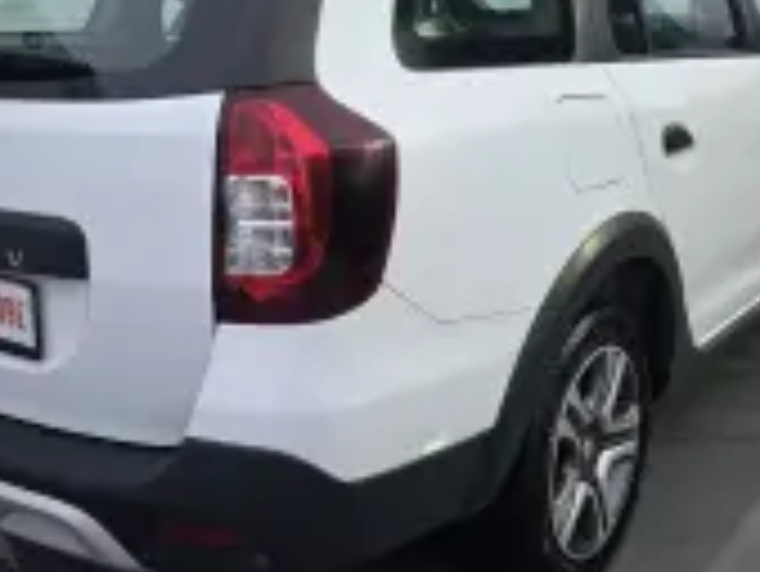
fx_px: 1077
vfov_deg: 29.6
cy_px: 207
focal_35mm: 49
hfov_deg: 38.8
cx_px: 328
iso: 160
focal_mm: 6.3
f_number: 1.7
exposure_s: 1/100
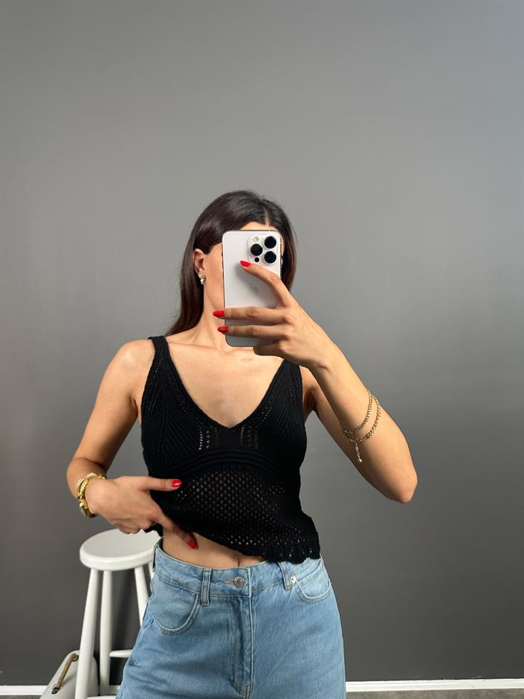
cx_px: 262
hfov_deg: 56.8
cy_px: 350
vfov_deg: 71.6
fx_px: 484
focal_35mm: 24
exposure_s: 1/121
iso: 200
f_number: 1.78
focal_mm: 6.86
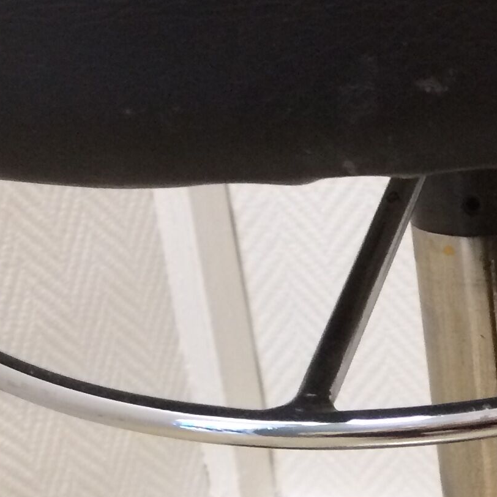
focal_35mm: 103
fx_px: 1673
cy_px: 662
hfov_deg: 16.6
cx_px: 476
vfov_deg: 16.0
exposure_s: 1/33
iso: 250
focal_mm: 4.15
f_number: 2.2
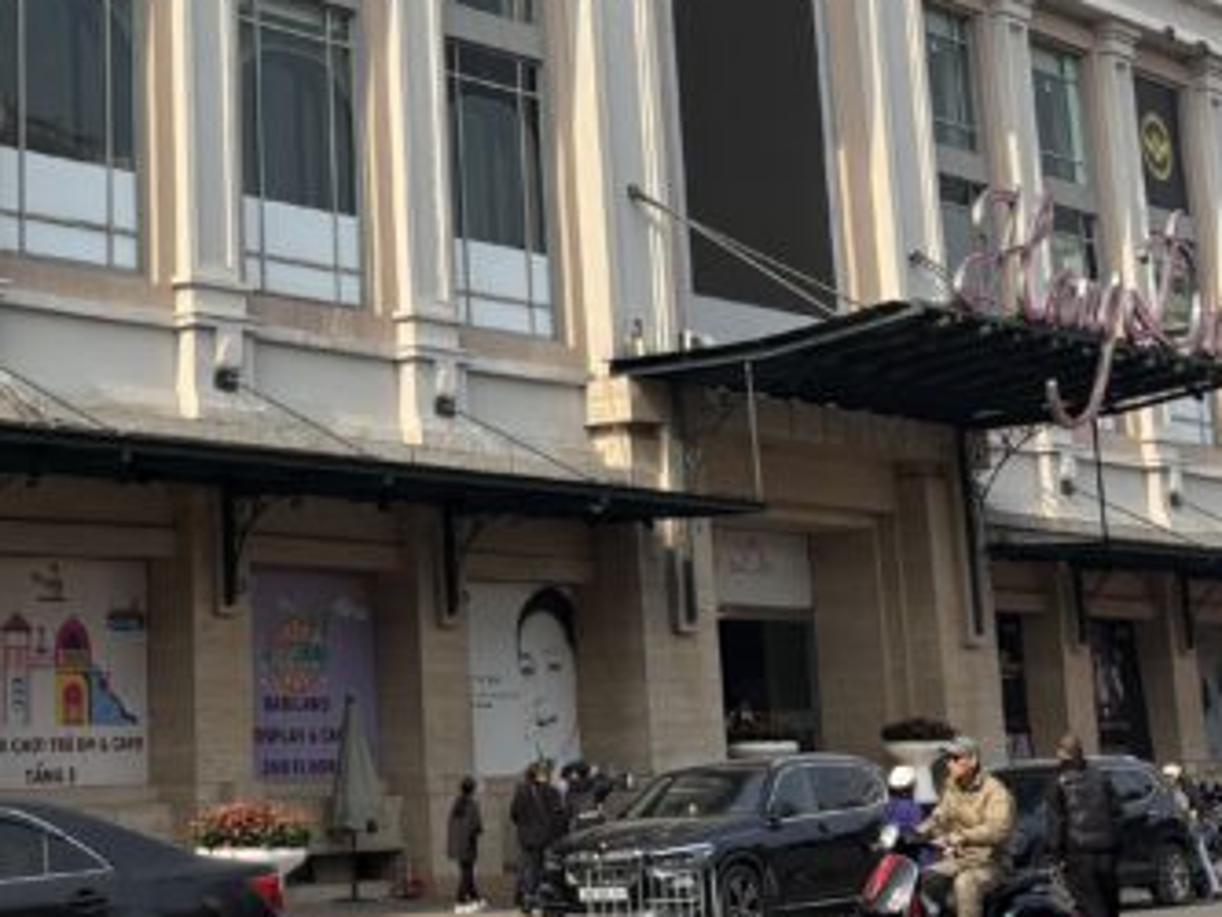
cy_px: 33
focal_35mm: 80
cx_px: 231
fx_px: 2825
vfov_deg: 18.1
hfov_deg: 24.0
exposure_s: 1/2933
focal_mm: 5.96
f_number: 1.6
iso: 50
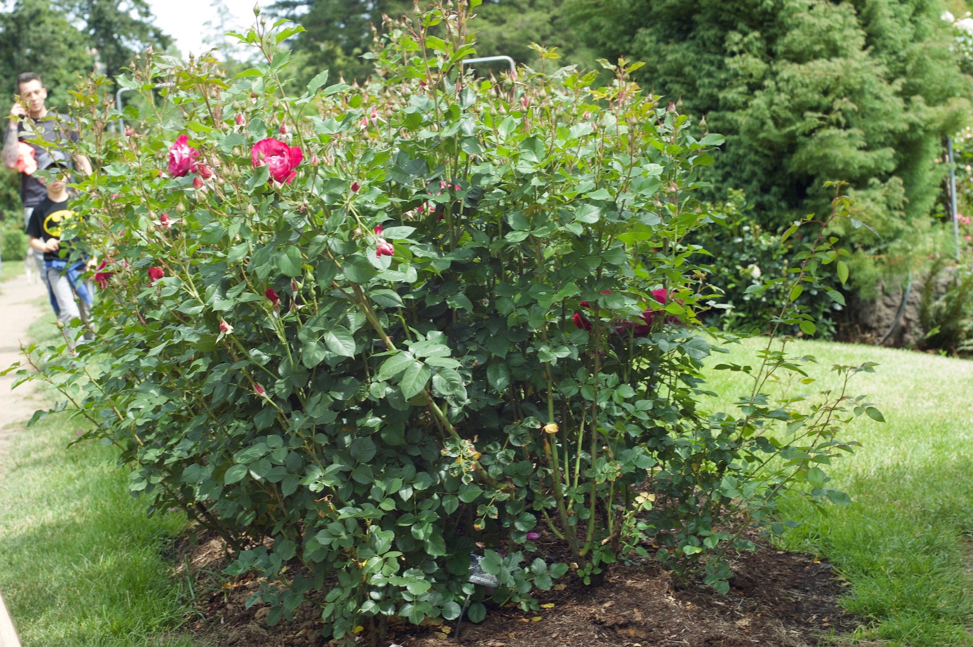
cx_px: 486
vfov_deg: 18.1
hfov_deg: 27.0
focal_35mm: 75
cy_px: 324
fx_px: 2025
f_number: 8
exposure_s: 1/250
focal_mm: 50
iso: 400
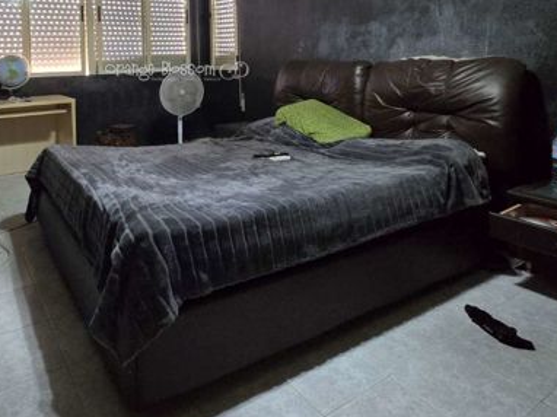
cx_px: 177
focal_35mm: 24
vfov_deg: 52.2
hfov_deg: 69.2
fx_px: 386
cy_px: 70
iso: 1250
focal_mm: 2.2
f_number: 2.2
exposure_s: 1/50
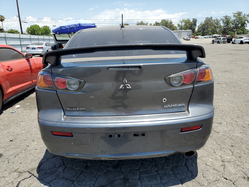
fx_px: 187
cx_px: 124
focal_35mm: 26
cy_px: 94
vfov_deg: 53.1
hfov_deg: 67.3
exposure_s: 1/2500
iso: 50
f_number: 1.5
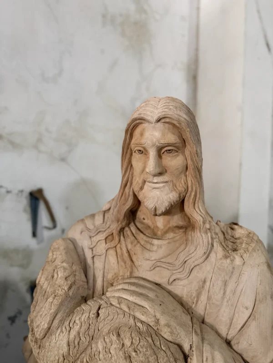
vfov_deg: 71.6
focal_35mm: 24
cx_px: 136
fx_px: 252
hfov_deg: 56.8
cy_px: 182
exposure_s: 1/50
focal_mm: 6.76
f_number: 1.78
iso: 500
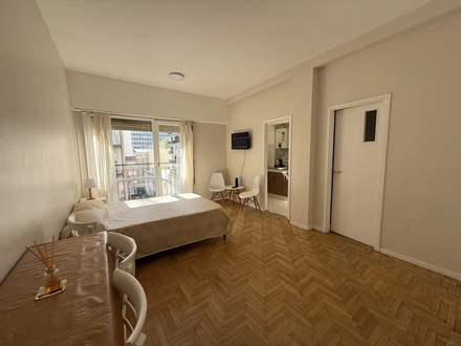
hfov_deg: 102.1
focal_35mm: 14
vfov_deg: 85.7
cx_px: 230
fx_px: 186
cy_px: 173
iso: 64
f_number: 2.2
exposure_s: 1/276
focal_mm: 2.22
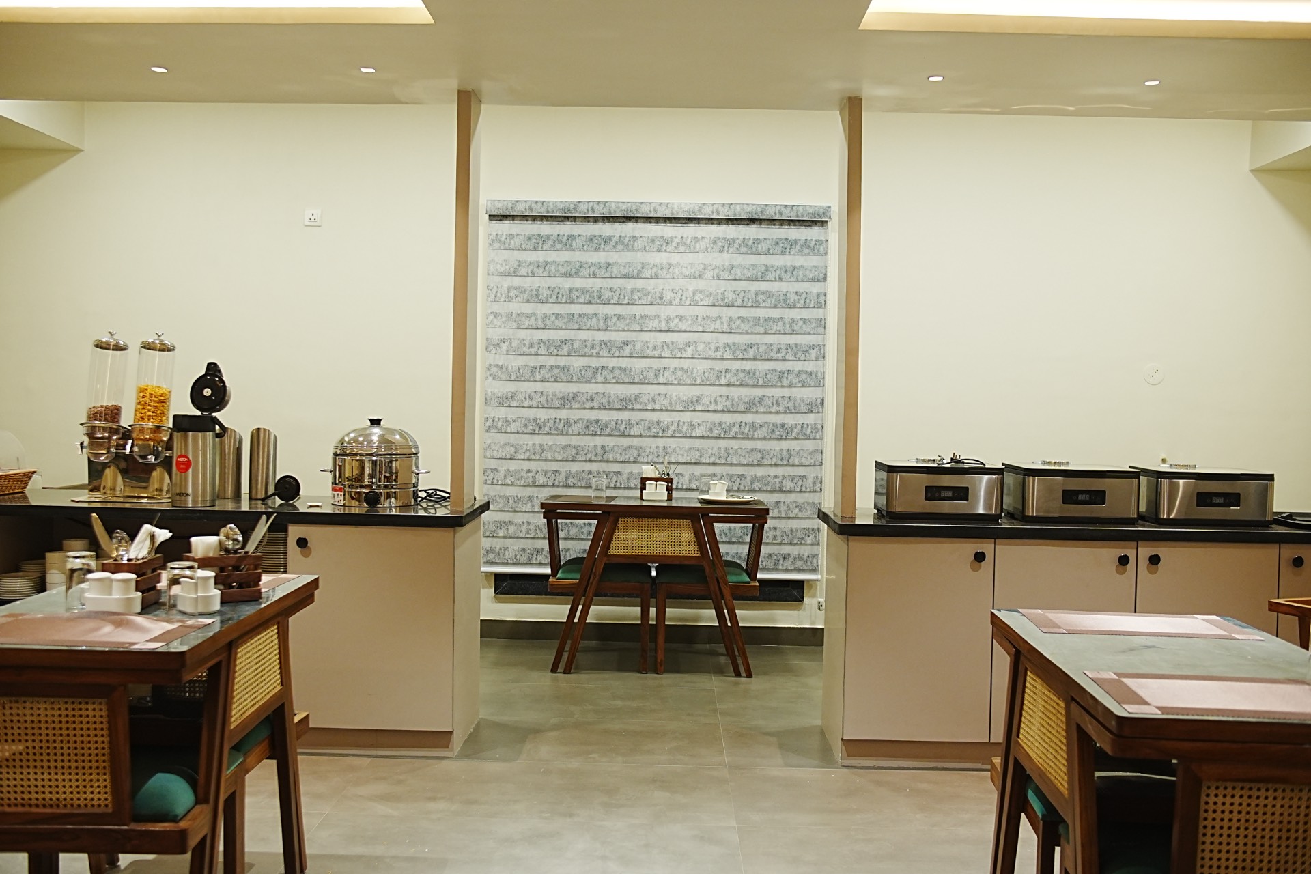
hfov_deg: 55.8
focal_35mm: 34
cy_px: 437
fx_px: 1238
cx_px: 656
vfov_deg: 38.9
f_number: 2.5
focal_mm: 23
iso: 640
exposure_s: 1/100
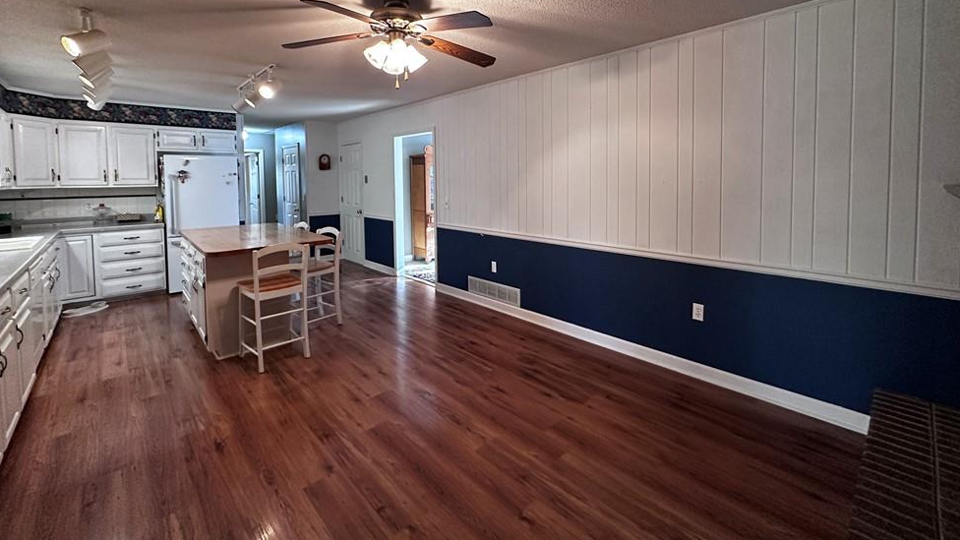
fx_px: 407
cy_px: 194
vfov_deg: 65.8
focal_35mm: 16
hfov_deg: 99.4
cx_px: 474
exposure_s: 1/60
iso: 500
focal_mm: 2.22
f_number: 2.2
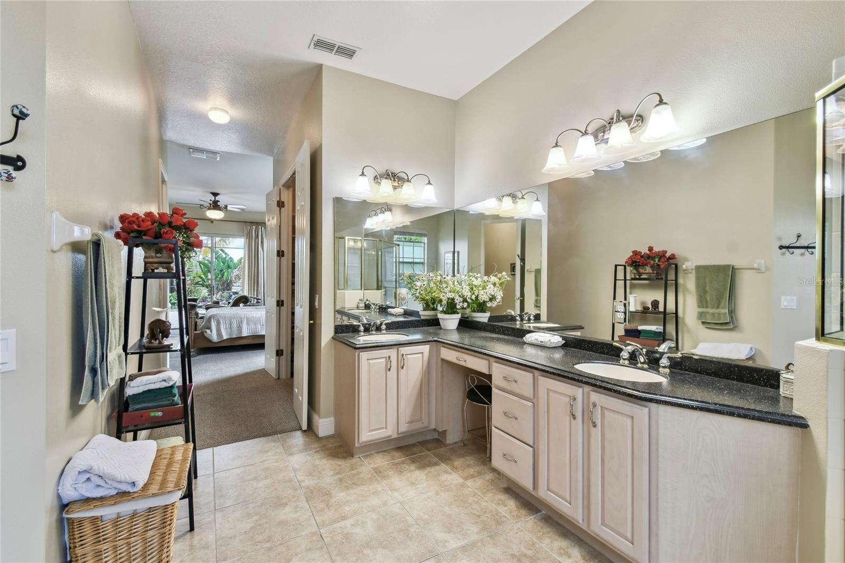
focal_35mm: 15
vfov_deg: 77.3
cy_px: 282
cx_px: 422
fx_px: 352
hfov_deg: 100.4
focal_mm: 10
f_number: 7.1
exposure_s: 1/13
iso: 100
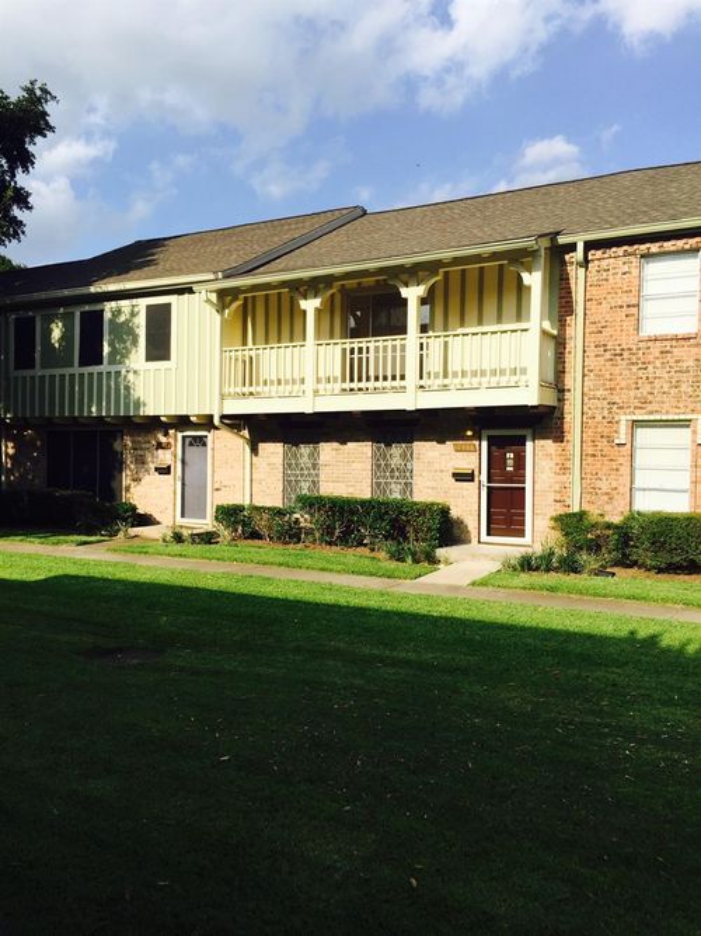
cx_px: 350
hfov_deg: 48.2
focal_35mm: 29
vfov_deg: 61.7
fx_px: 783
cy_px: 468
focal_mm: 4.15
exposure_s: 1/2326
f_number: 2.2
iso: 32
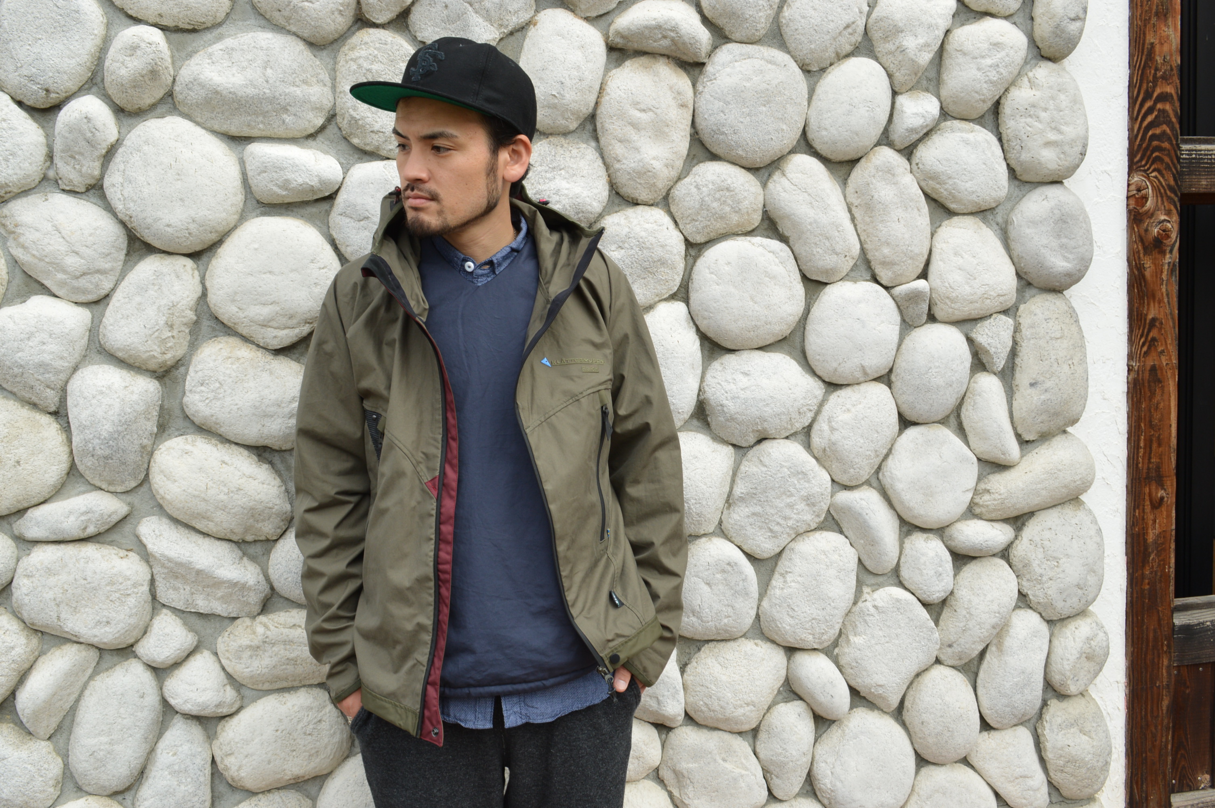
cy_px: 404
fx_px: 1113
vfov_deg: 39.9
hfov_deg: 57.3
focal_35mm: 33
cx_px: 608
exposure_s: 1/160
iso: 200
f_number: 11
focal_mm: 22
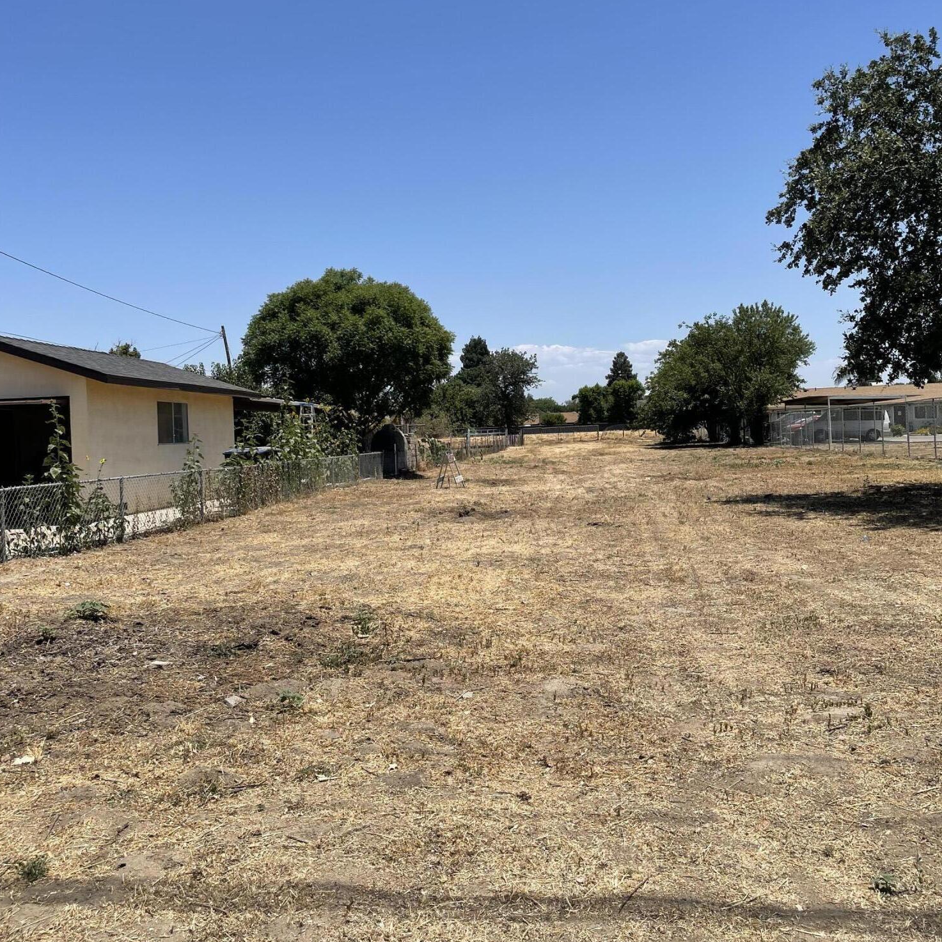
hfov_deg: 54.0
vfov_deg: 54.0
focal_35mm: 30
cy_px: 430
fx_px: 924
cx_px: 463
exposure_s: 1/4902
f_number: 1.6
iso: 32
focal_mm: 5.1
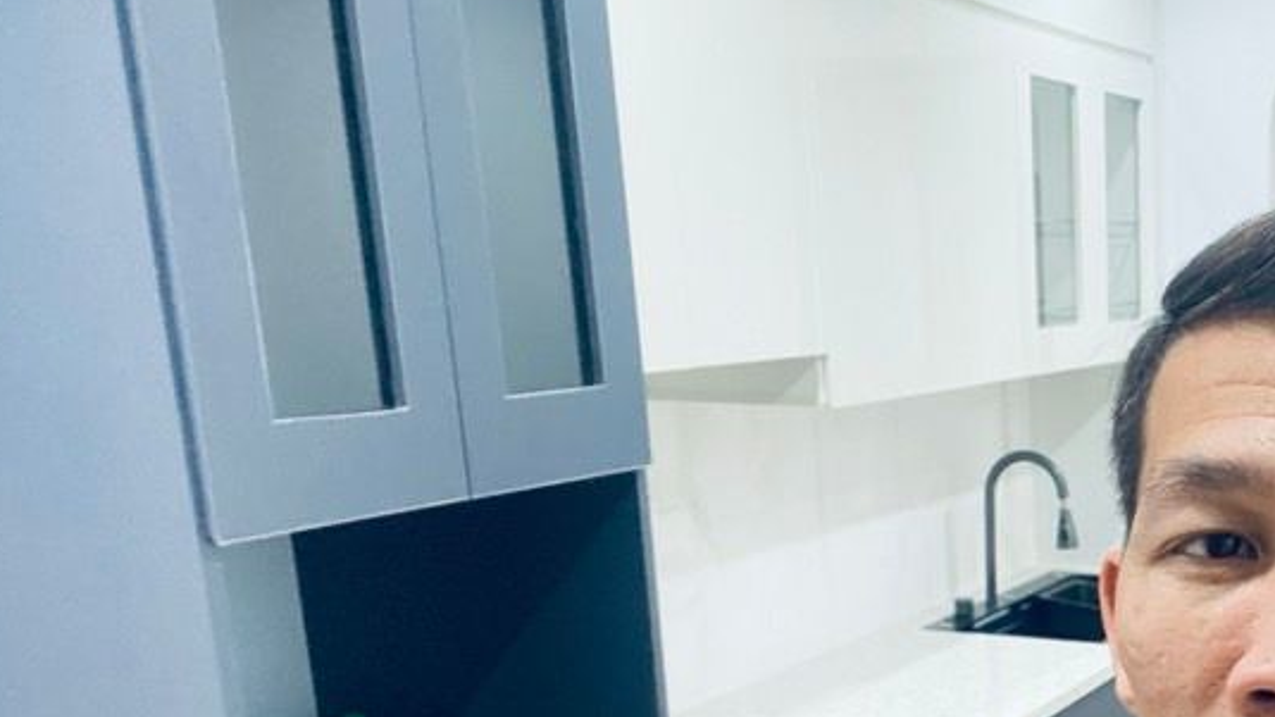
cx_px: 1204
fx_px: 1623
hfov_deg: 39.1
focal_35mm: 48
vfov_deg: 24.0
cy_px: 686
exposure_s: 1/33
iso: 400
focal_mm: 2.71
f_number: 2.2
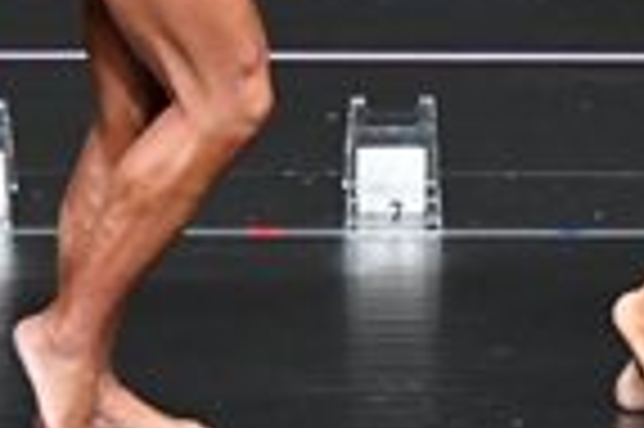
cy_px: -131
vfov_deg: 1.3
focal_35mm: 1017
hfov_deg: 2.0
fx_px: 18172
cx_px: 682
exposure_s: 1/400
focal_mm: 125
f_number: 5.6
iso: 4000
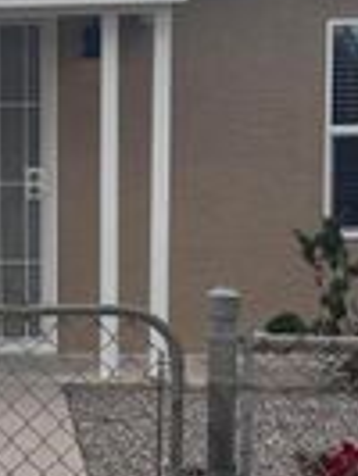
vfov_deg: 15.1
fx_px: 1790
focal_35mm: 130
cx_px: -165
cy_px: 335
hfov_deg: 11.0
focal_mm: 5.1
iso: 50
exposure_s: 1/2410
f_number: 1.6
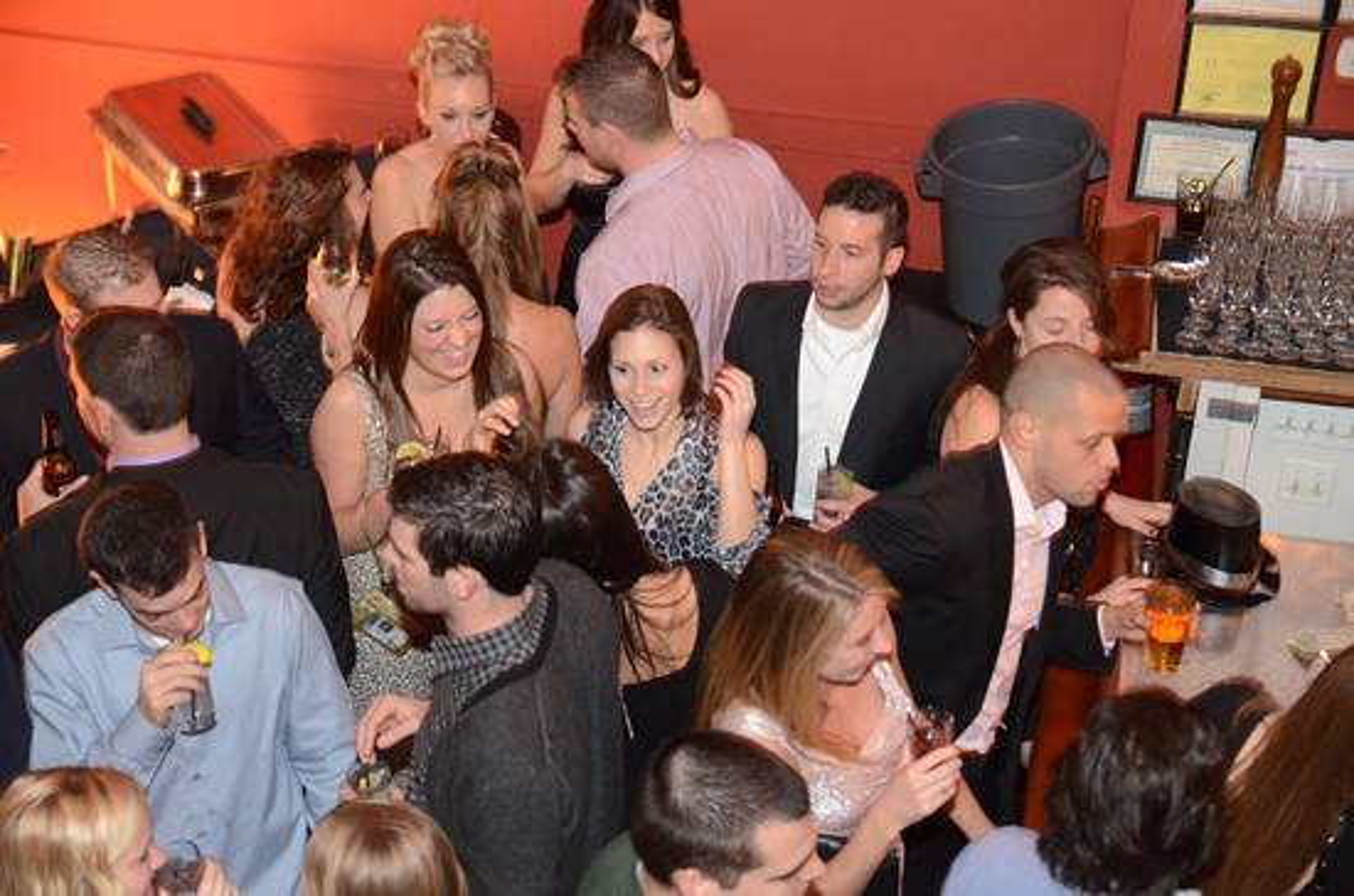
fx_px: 2589
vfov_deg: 19.6
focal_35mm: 69
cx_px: 677
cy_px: 448
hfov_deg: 29.3
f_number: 2.8
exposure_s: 1/15
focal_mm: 46
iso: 2500
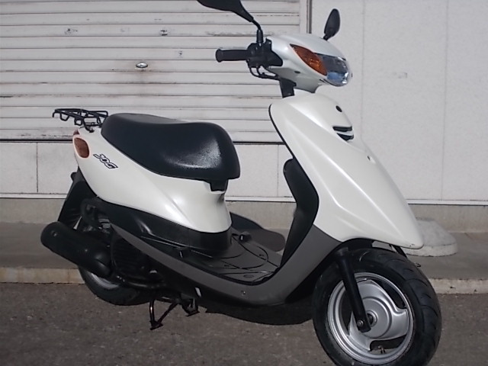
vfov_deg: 29.1
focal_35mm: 50
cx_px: 244
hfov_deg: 38.2
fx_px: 705
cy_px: 183
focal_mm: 9
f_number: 11.3
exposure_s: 1/250
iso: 80
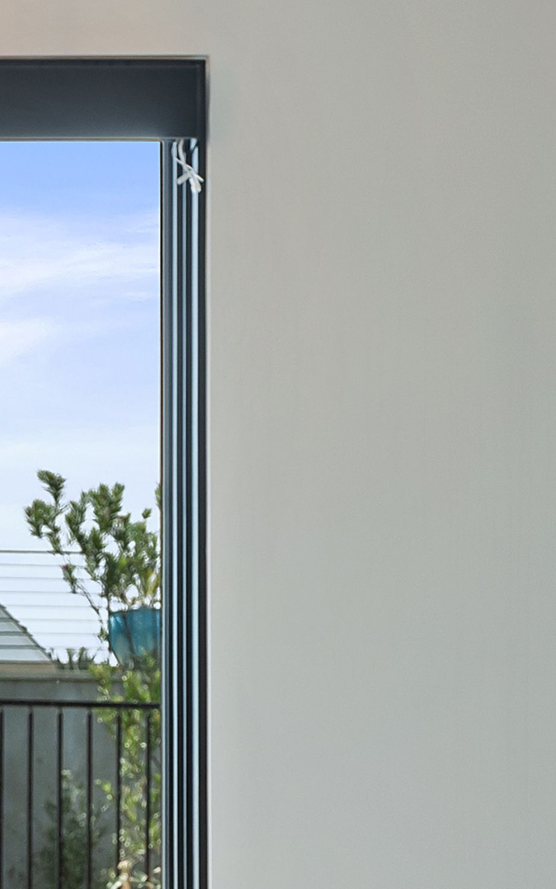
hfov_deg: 8.6
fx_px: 3622
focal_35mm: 149
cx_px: -297
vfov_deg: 13.6
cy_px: 1103
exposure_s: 1/8
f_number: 8
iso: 250
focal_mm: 31.5
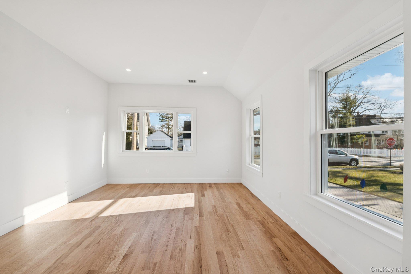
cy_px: 137
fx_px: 160
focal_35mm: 14
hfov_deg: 104.3
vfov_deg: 81.2
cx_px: 206
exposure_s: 1/250
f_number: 7.1
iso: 320
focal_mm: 14
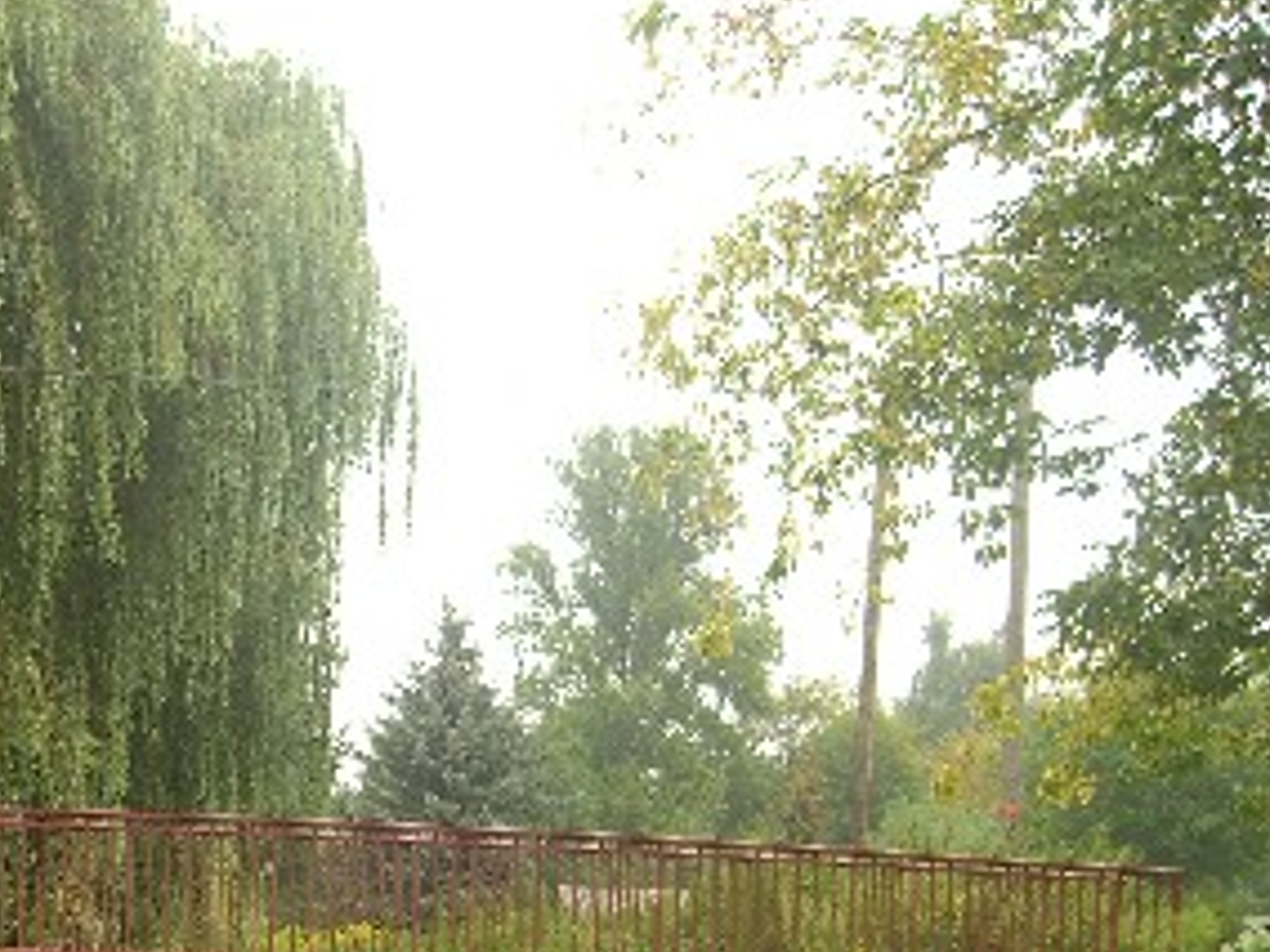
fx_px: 2862
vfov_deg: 18.5
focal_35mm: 78
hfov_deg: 24.4
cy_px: 918
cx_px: 177
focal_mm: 7.9
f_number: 2.8
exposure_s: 1/100
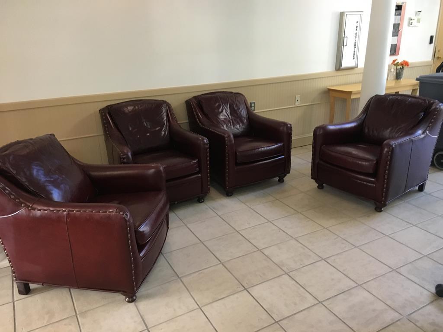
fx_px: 371
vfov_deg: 48.2
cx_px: 222
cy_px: 166
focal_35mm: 29
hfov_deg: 61.7
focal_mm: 4.15
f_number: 2.2
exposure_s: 1/15
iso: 200
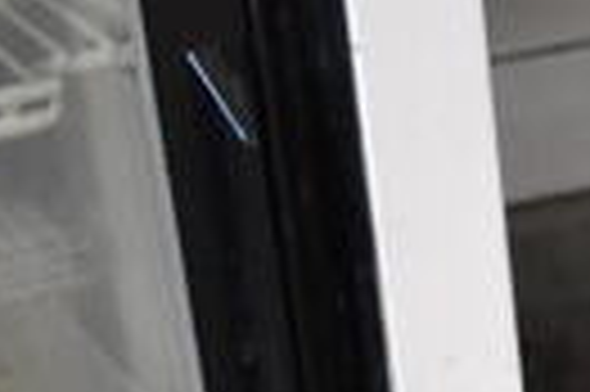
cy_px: 698
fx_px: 2521
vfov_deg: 8.6
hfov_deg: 12.3
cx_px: 1027
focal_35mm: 154
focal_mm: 22
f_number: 3.8
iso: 2800
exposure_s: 1/125
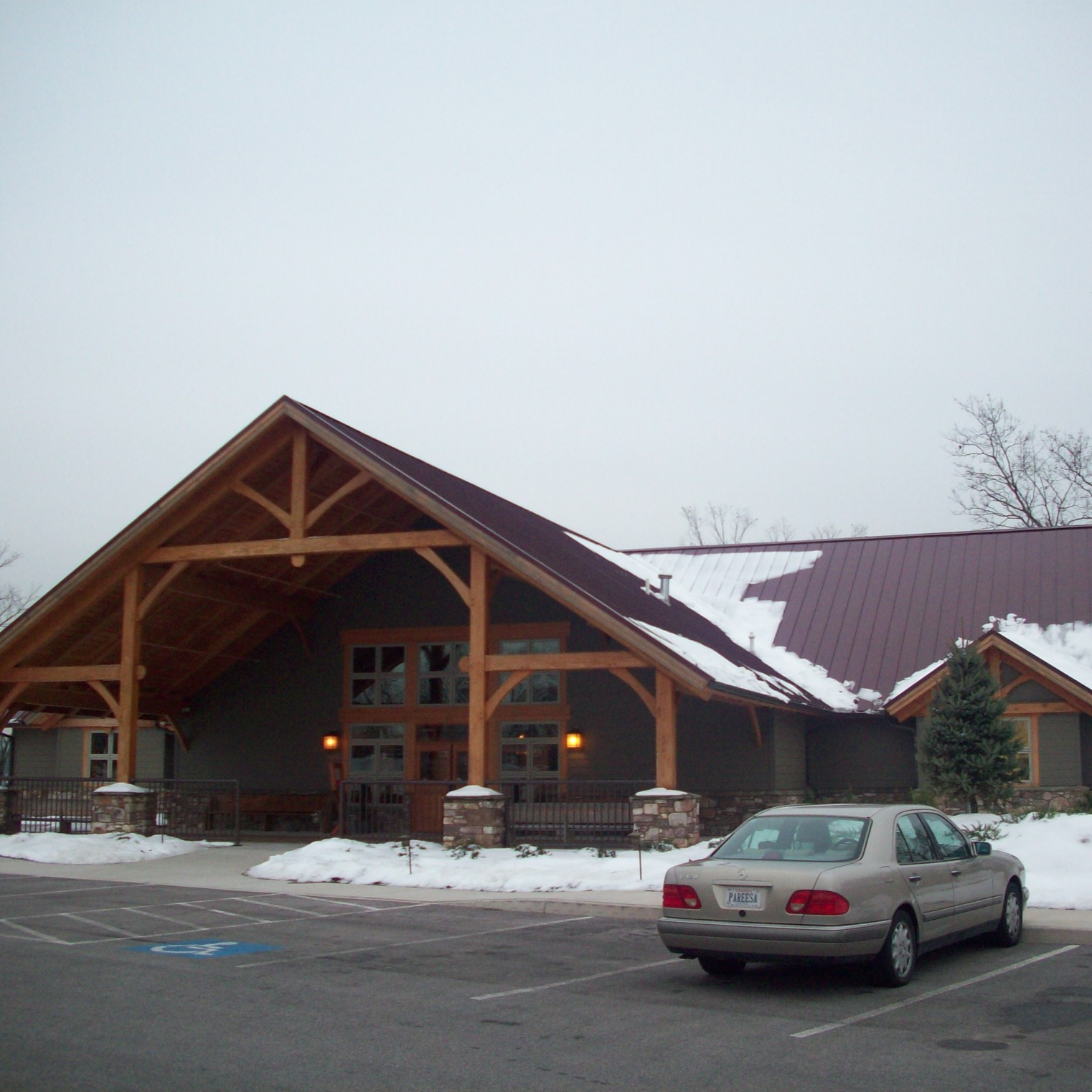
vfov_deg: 38.3
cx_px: 612
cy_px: 542
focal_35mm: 44
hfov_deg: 38.3
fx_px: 1570
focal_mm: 6.2
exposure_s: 1/71
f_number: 2.8
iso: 80
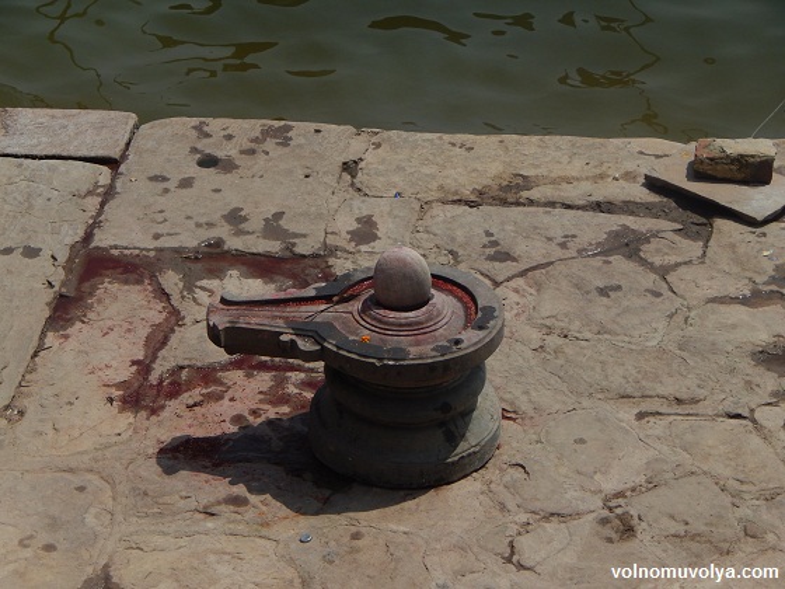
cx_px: 392
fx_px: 2608
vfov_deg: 12.9
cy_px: 294
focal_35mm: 115
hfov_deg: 17.1
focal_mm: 20.5
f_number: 9.2
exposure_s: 1/500
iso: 125
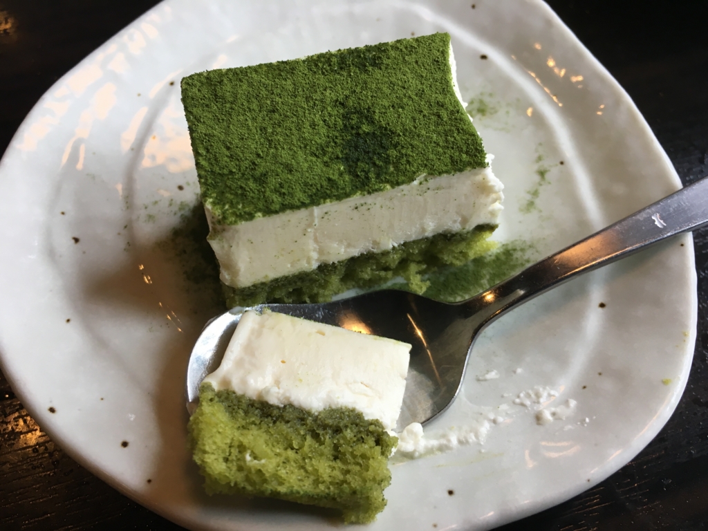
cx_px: 354
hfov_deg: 61.7
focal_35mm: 29
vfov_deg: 48.2
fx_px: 593
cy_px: 266
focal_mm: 4.15
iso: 32
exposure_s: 1/40
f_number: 2.2
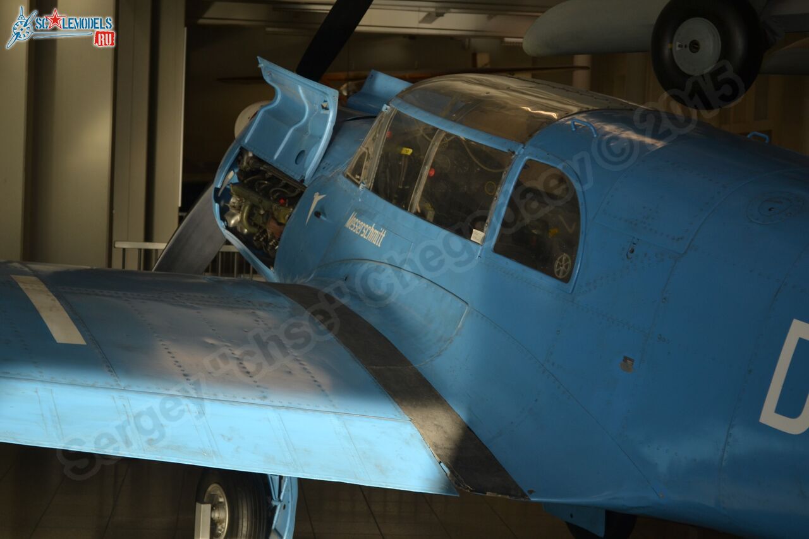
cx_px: 404
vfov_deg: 16.5
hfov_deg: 24.6
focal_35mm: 82
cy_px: 270
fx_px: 1854
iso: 220
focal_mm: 55
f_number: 5.6
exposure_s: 1/125
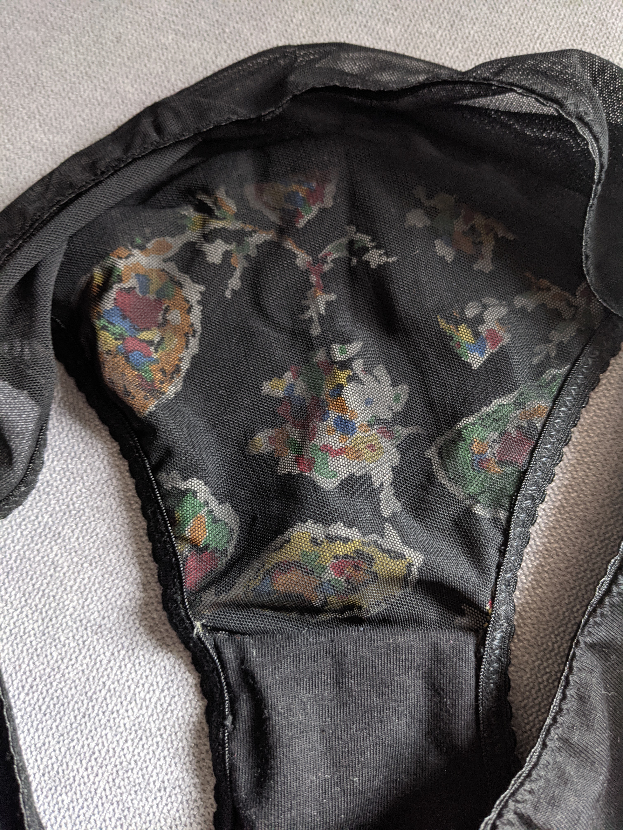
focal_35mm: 27
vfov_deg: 65.3
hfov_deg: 51.4
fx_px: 648
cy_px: 415
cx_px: 312
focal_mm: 4.38
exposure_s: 1/23.8
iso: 549
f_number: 1.73
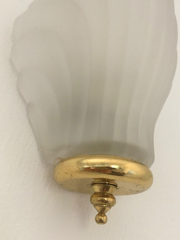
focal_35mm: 38
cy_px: 118
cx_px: 104
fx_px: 263
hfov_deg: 37.6
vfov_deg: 49.0
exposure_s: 1/33
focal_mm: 4.15
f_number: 2.2
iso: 200
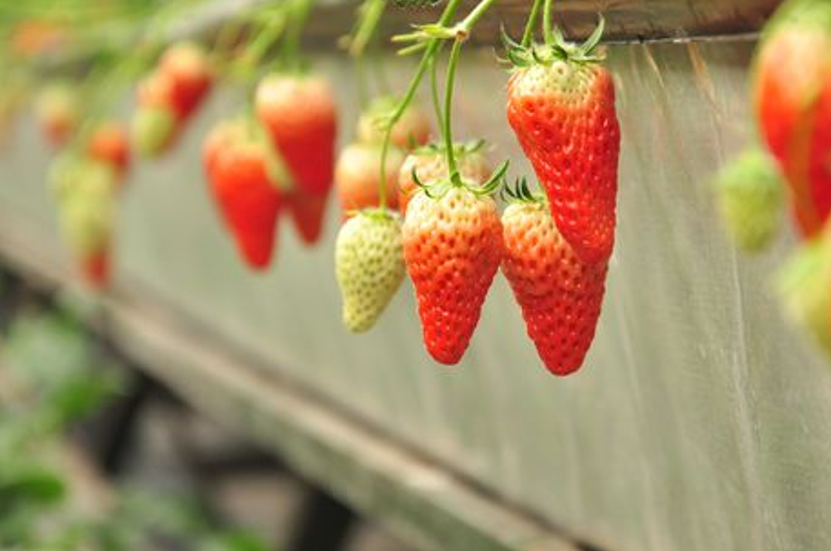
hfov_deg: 10.9
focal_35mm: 190
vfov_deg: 7.2
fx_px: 4369
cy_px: 259
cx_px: 484
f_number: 5.6
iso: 800
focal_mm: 105
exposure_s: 1/320
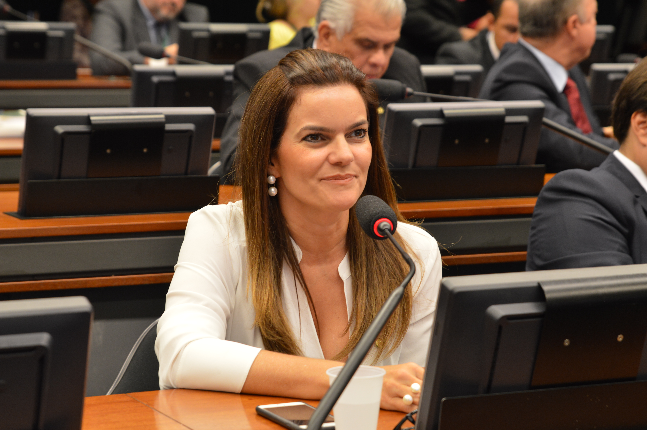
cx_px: 324
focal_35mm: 105
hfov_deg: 19.5
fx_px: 1885
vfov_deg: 13.0
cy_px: 215
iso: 400
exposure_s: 1/40
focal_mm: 70
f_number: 5.6
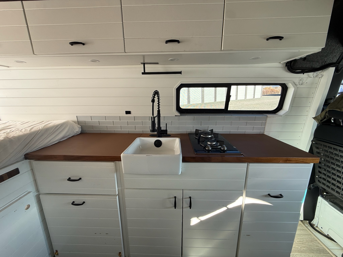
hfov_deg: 102.1
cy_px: 128
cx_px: 172
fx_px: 139
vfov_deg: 85.7
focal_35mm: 14
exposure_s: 1/119
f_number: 2.2
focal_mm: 2.22
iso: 64
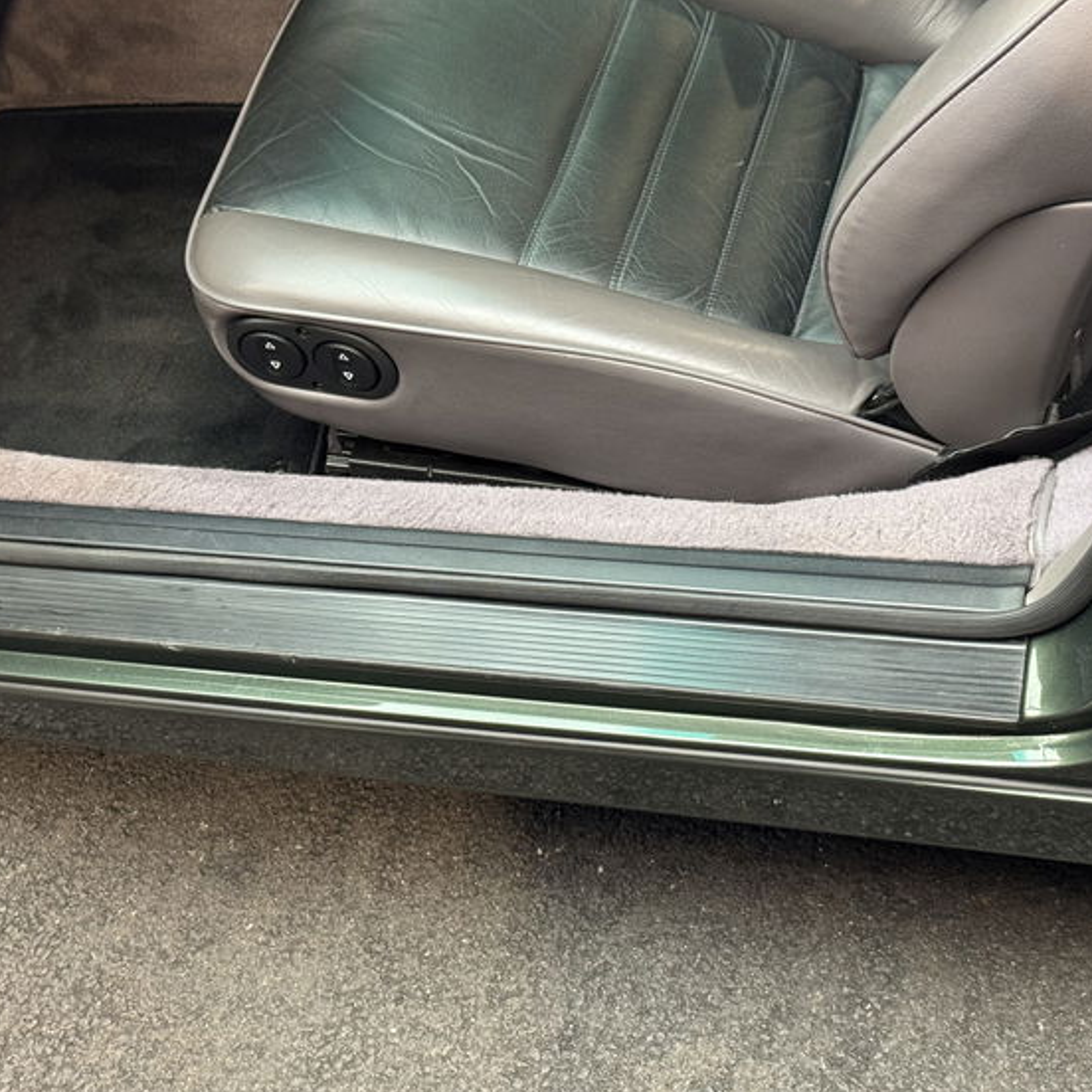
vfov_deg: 29.1
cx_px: 485
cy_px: 550
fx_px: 2106
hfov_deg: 29.1
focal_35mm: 59
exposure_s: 1/33
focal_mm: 6.76
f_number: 1.78
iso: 320
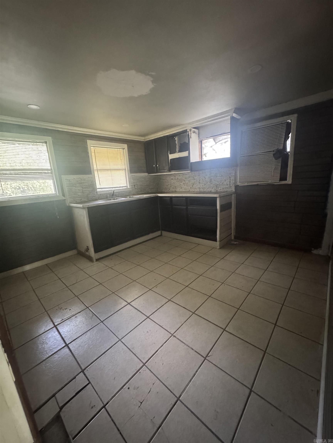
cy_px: 222
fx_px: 180
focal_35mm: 14
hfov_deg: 85.7
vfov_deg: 102.1
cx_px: 166
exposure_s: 1/40
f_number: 2.2
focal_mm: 2.22
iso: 1250
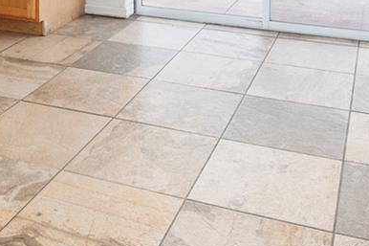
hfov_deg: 34.1
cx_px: 119
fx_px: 594
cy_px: -157
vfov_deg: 19.3
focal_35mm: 58
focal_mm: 14
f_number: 7.1
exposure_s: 1/8
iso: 400
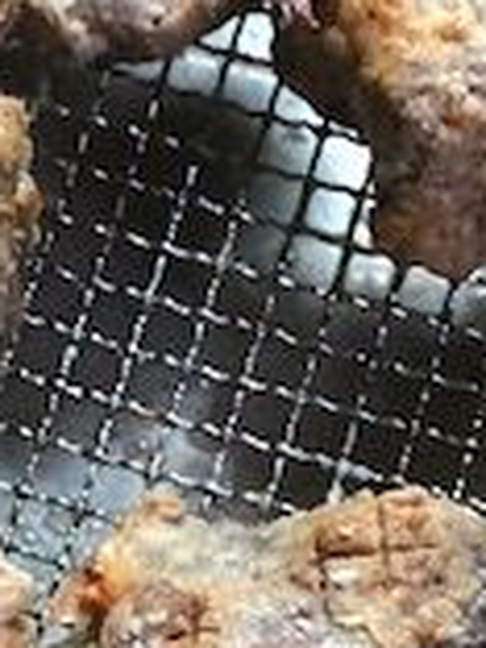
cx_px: 179
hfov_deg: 12.9
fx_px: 2153
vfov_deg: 16.4
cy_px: 793
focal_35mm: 115
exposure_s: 1/24
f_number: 1.8
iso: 40
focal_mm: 3.99
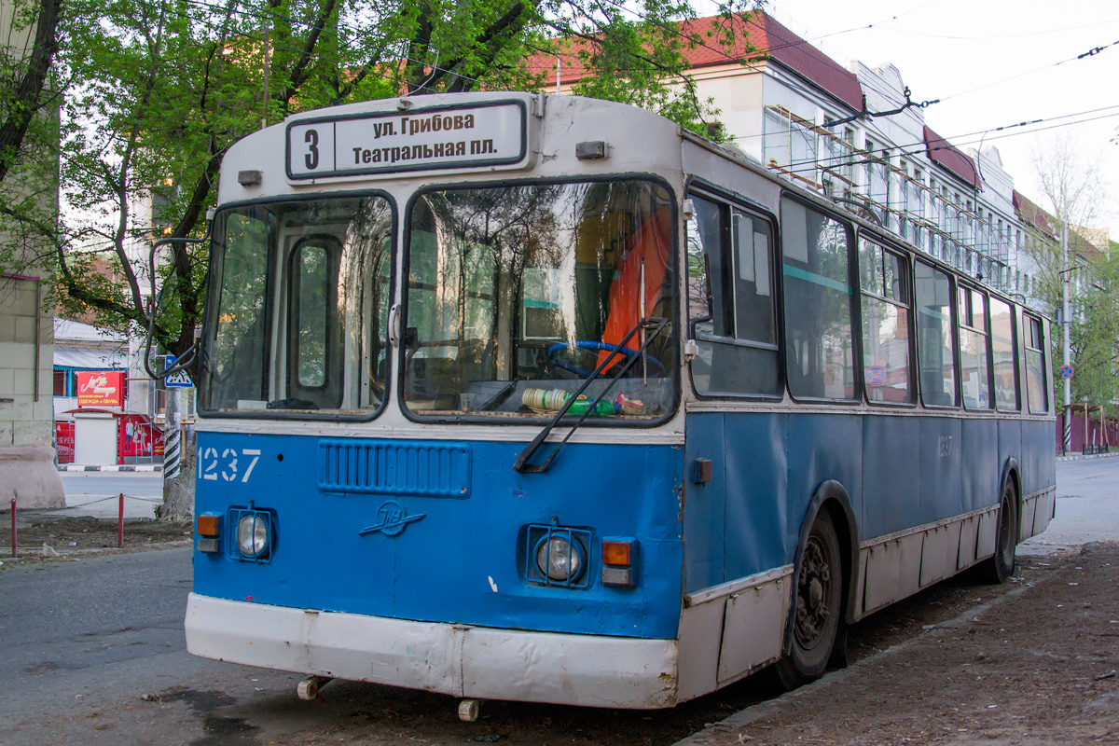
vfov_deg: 35.5
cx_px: 560
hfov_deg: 51.3
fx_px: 1166
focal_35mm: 38
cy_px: 373
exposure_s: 1/30
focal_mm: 25
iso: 400
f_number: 6.3
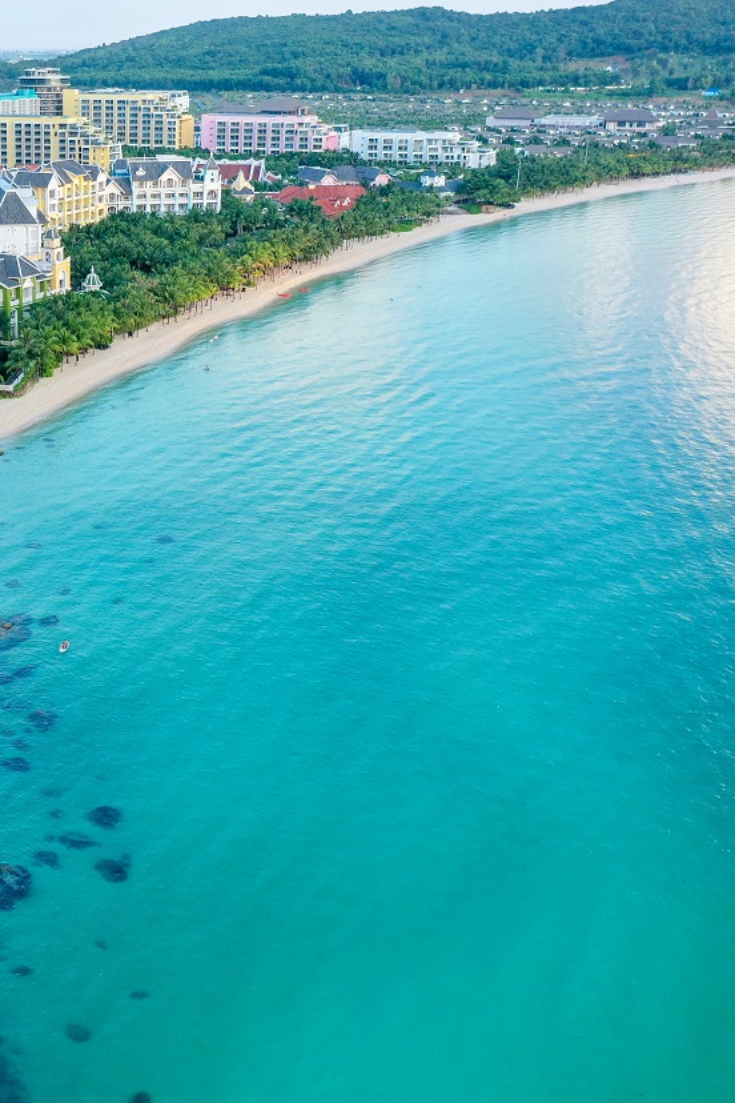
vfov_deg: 45.4
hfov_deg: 29.7
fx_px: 1317
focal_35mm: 43
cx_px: 52
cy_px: 541
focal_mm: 10.26
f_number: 4
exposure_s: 1/100
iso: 100
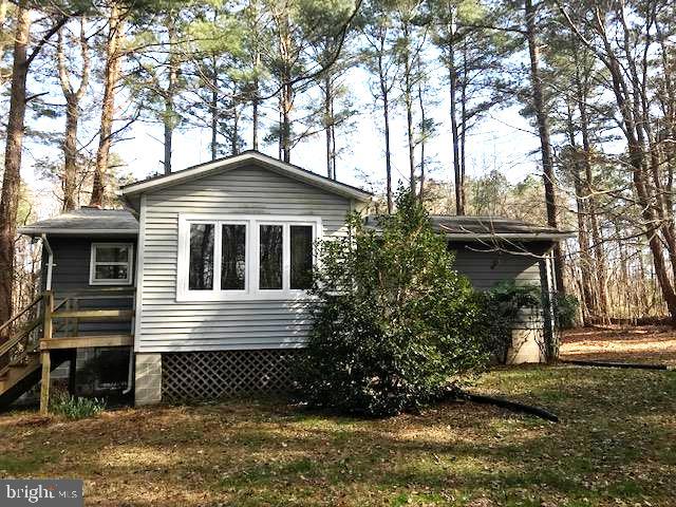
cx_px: 338
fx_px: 547
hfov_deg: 63.4
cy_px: 254
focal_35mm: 28
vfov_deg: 49.7
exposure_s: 1/520
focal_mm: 3.99
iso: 20
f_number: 1.8
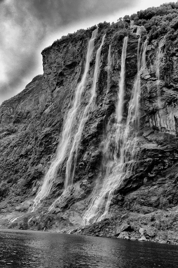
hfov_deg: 31.9
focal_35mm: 42
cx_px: 89
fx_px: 311
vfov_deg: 46.4
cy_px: 134
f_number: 7.1
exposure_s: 1/160
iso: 100
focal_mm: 28
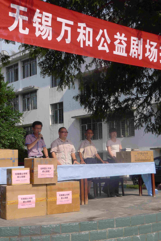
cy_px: 120
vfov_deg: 36.2
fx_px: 369
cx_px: 80
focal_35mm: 55
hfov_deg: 24.6
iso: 400
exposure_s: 1/1300
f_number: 8
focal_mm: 11.7
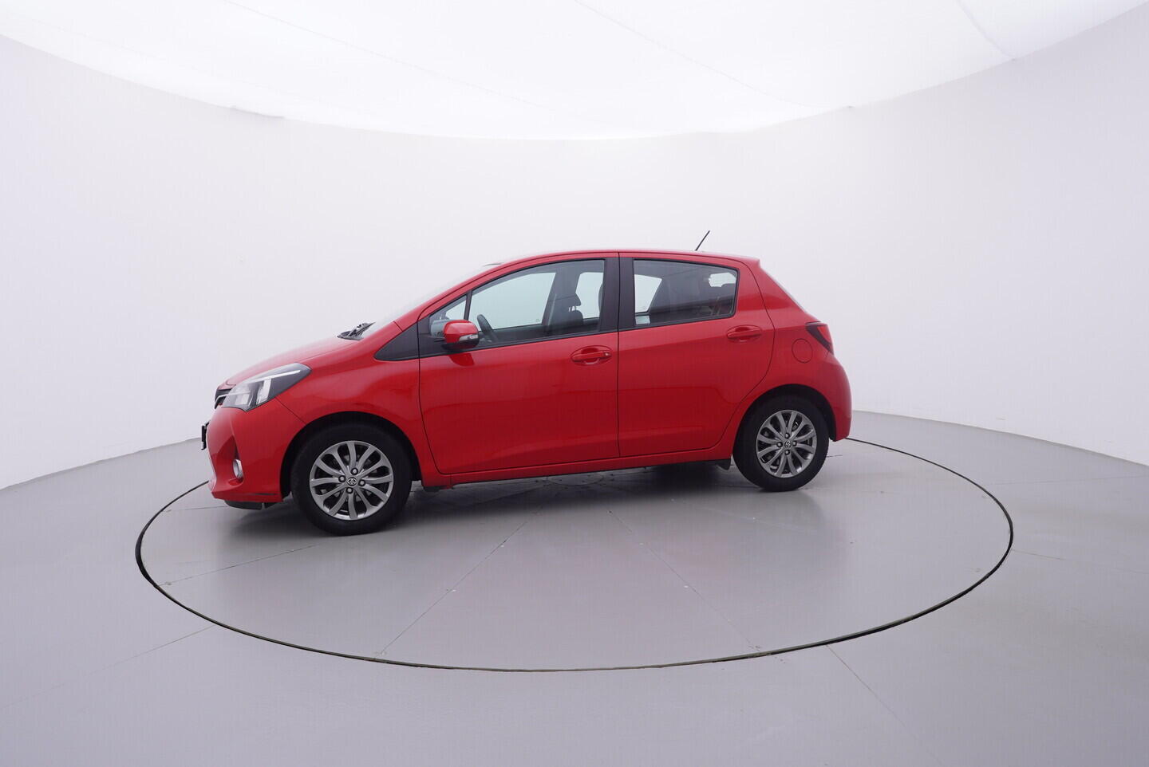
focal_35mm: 22
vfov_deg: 56.2
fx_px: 719
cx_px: 574
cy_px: 384
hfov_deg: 77.3
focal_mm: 15
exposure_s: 1/80
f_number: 5
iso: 200
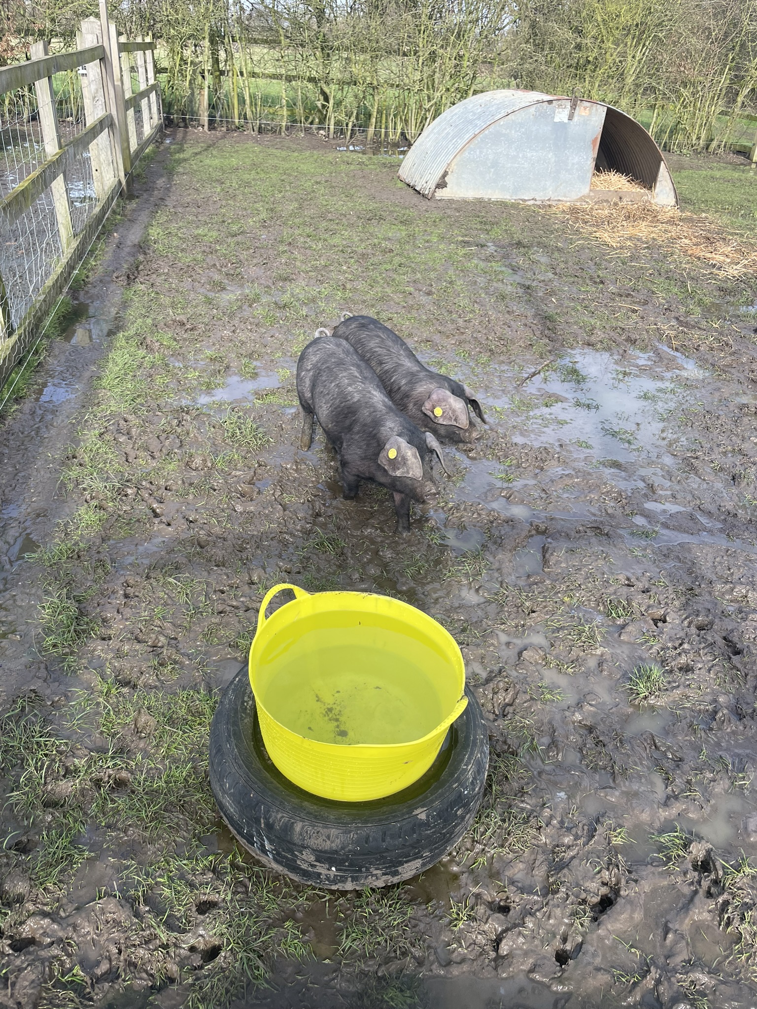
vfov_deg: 67.3
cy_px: 504
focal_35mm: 26
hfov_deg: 53.1
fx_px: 758
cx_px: 378
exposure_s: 1/836
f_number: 1.6
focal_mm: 4.2
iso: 32
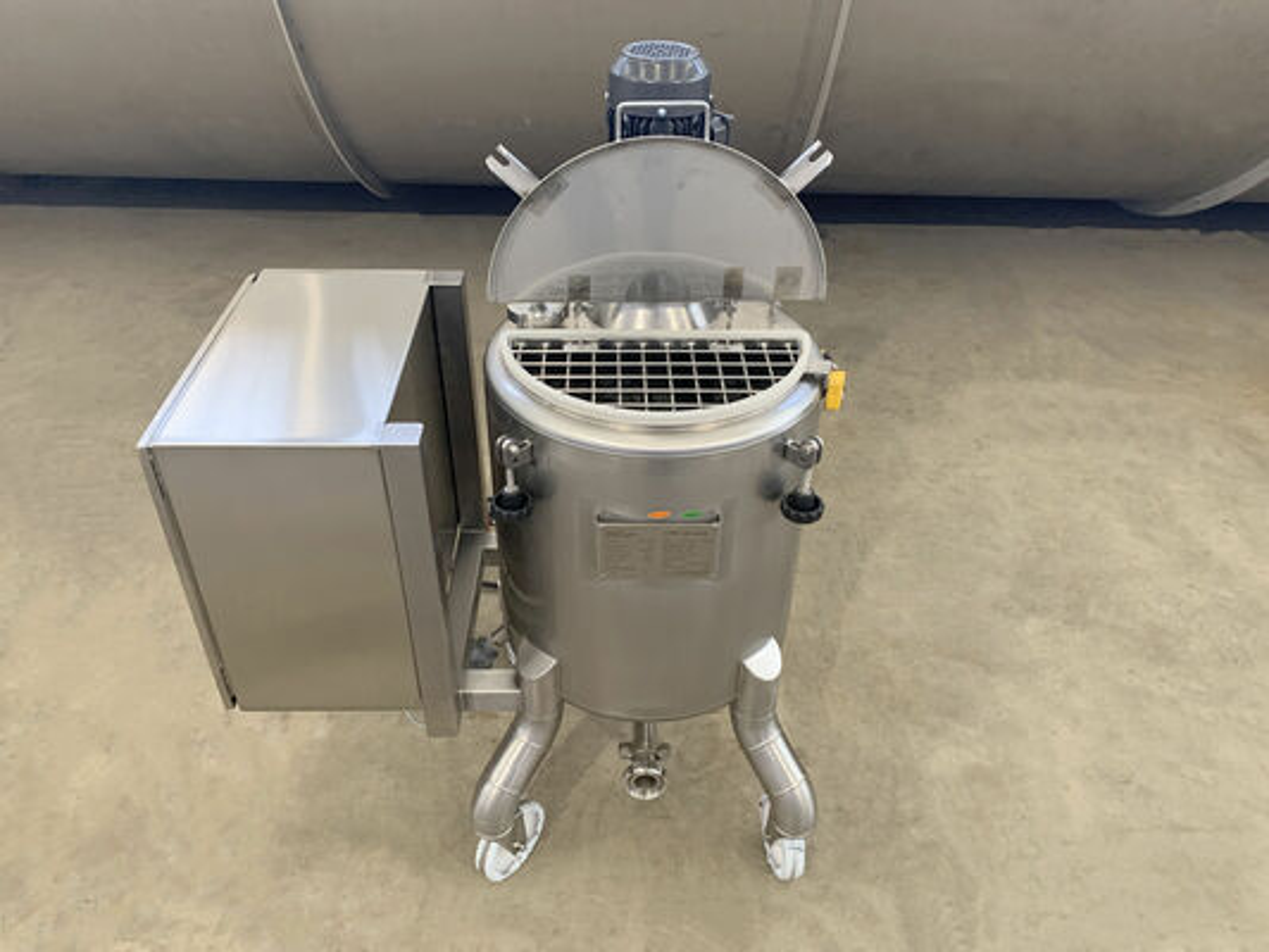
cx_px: 634
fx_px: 953
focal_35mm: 26
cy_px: 476
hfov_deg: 67.3
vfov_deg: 53.1
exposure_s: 1/50
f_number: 1.8
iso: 320
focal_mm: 4.25
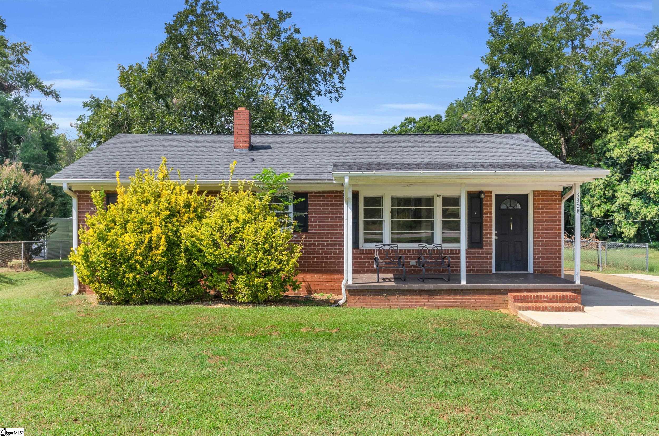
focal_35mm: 30
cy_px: 218
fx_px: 548
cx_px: 330
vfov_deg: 43.4
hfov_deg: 62.0
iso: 200
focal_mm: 20
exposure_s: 1/125
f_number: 9
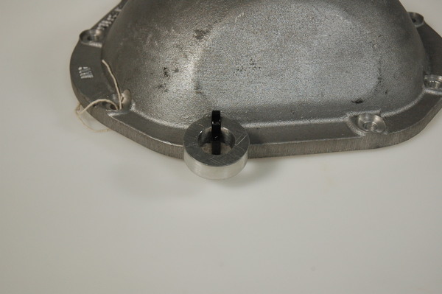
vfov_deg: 25.7
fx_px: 644
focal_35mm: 52
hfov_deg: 37.9
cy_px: 147
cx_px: 221
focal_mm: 35
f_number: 9
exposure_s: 1/250
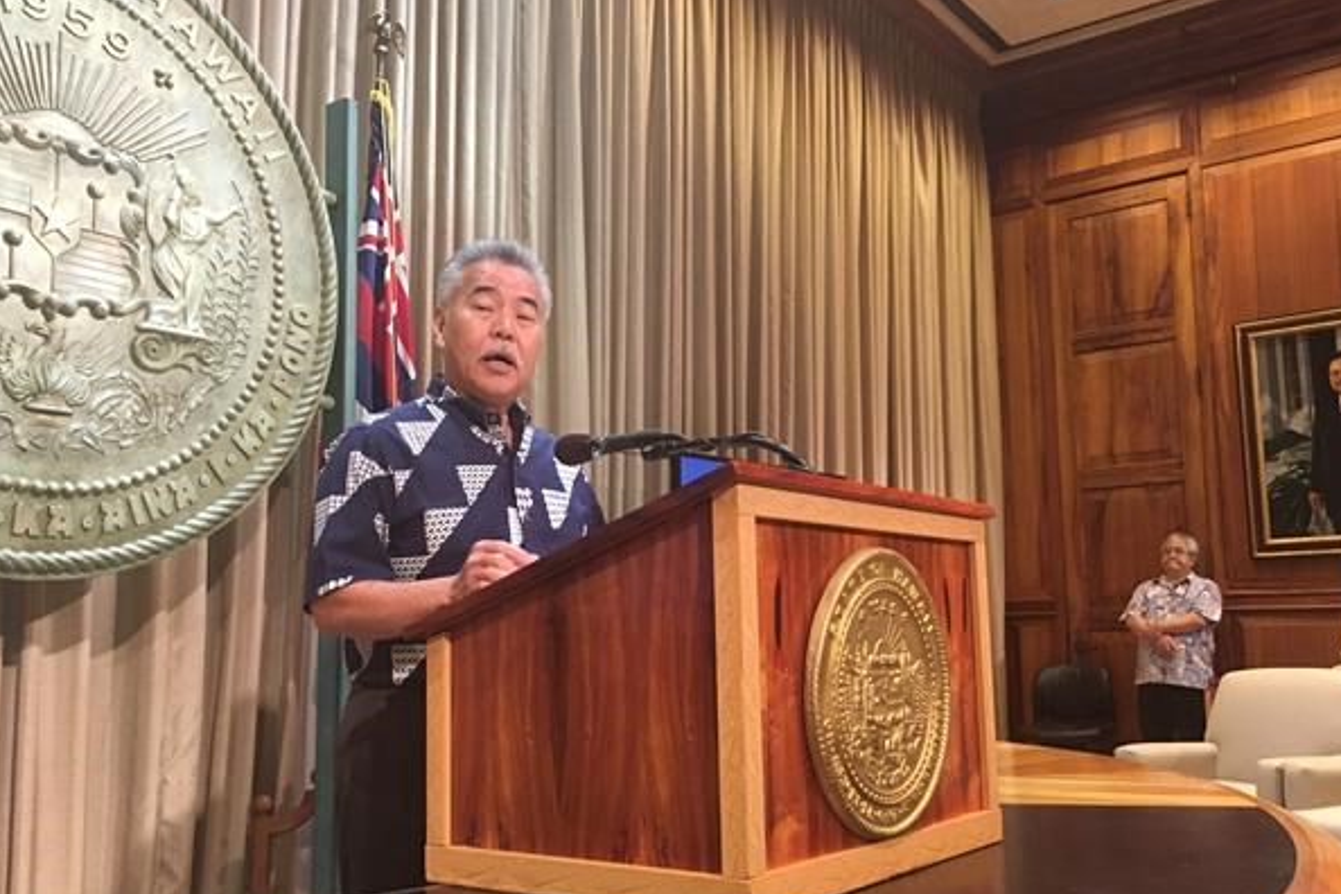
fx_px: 1229
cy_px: 497
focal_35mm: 33
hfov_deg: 57.2
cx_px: 691
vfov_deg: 39.9
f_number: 2.2
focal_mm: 4.15
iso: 125
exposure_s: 1/30
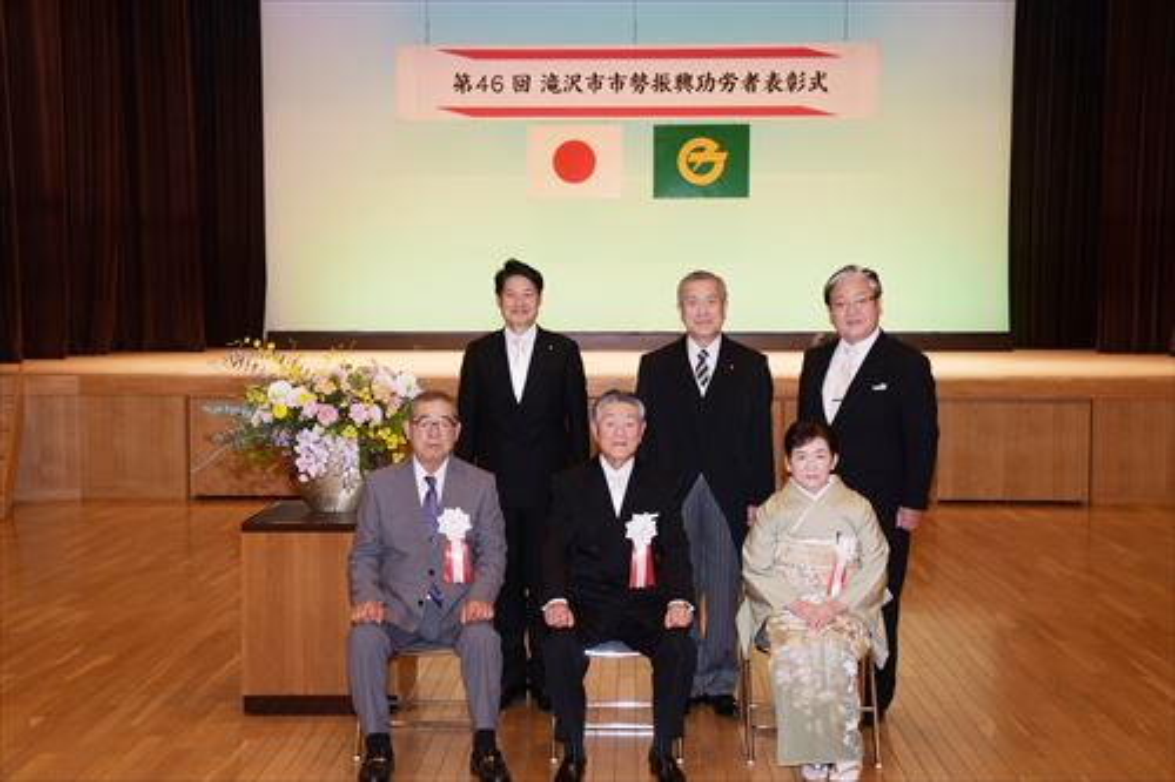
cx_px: 588
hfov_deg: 43.6
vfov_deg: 29.8
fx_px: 1468
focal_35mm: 45
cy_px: 391
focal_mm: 30
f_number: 5
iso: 250
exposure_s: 1/60
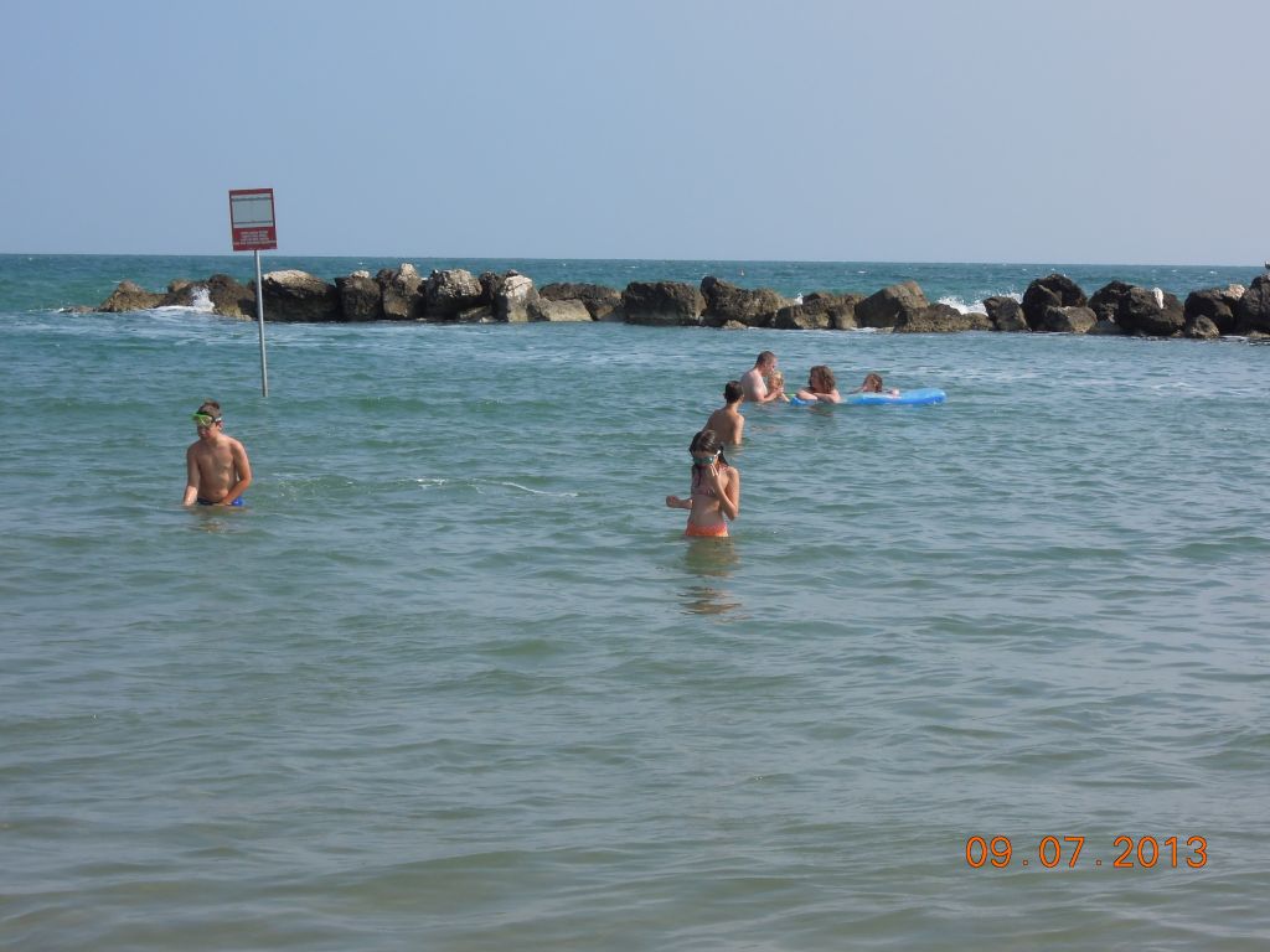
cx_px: 635
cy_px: 476
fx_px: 3669
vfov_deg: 14.8
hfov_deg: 19.6
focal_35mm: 100
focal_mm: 17.9
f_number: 5.5
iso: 160
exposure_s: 1/800
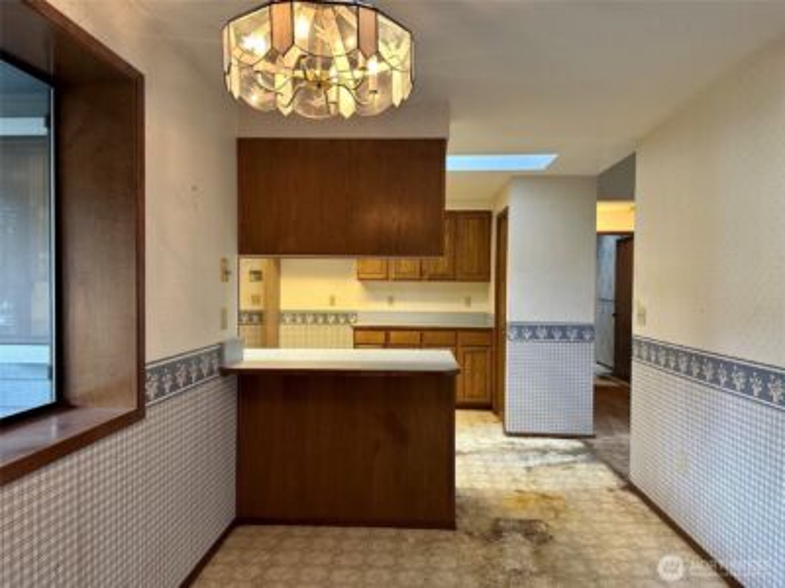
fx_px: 544
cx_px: 392
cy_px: 294
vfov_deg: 56.8
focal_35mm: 24
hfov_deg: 71.6
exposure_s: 1/60
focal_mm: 6.86
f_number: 1.78
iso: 250
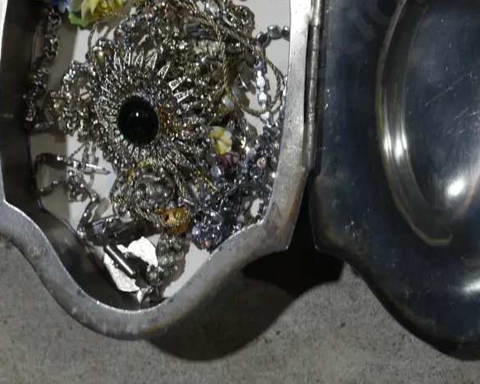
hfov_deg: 27.5
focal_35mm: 69
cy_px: 79
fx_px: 980
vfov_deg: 21.9
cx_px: 288
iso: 200
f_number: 4.5
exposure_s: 1/60
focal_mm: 20
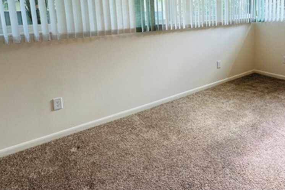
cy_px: 42
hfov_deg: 70.6
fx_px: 198
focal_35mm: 25
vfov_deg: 48.7
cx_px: 174
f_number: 2.2
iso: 100
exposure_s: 1/120
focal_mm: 2.22
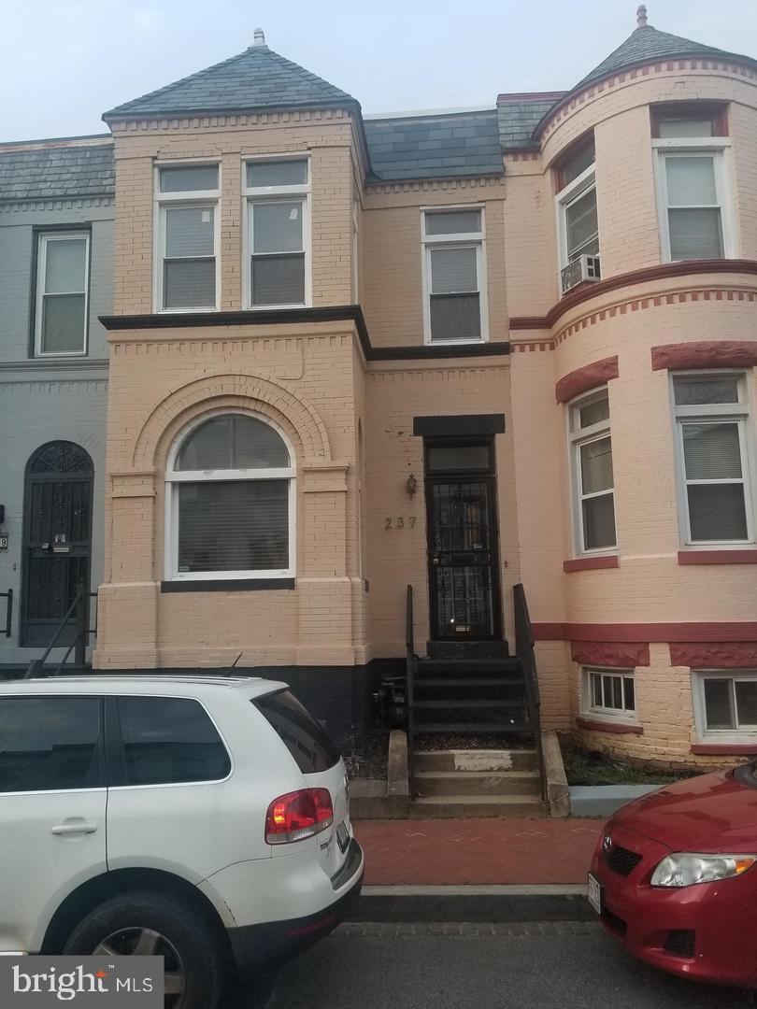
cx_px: 378
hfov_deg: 53.1
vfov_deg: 67.3
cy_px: 504
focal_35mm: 26
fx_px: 758
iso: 100
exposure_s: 1/120
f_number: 1.7
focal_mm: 4.3
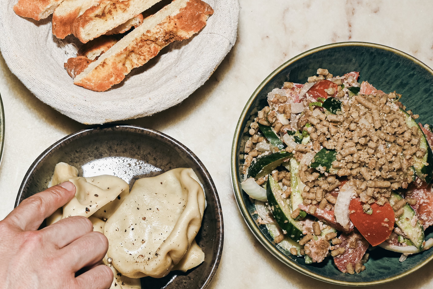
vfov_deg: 21.5
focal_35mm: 62
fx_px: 745
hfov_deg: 31.6
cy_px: 244
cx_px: 89
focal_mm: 21
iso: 100
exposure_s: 1/60
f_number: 7.1
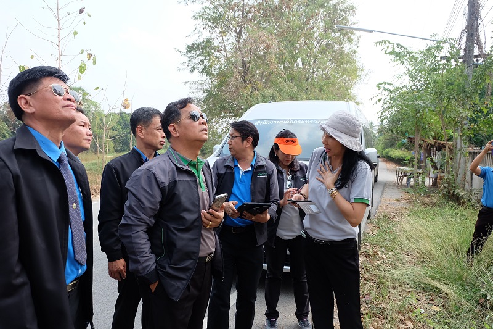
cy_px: 164
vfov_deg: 47.9
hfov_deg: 67.4
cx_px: 246
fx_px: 370
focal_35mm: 27
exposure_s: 1/450
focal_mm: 18.2
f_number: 4.5
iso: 400
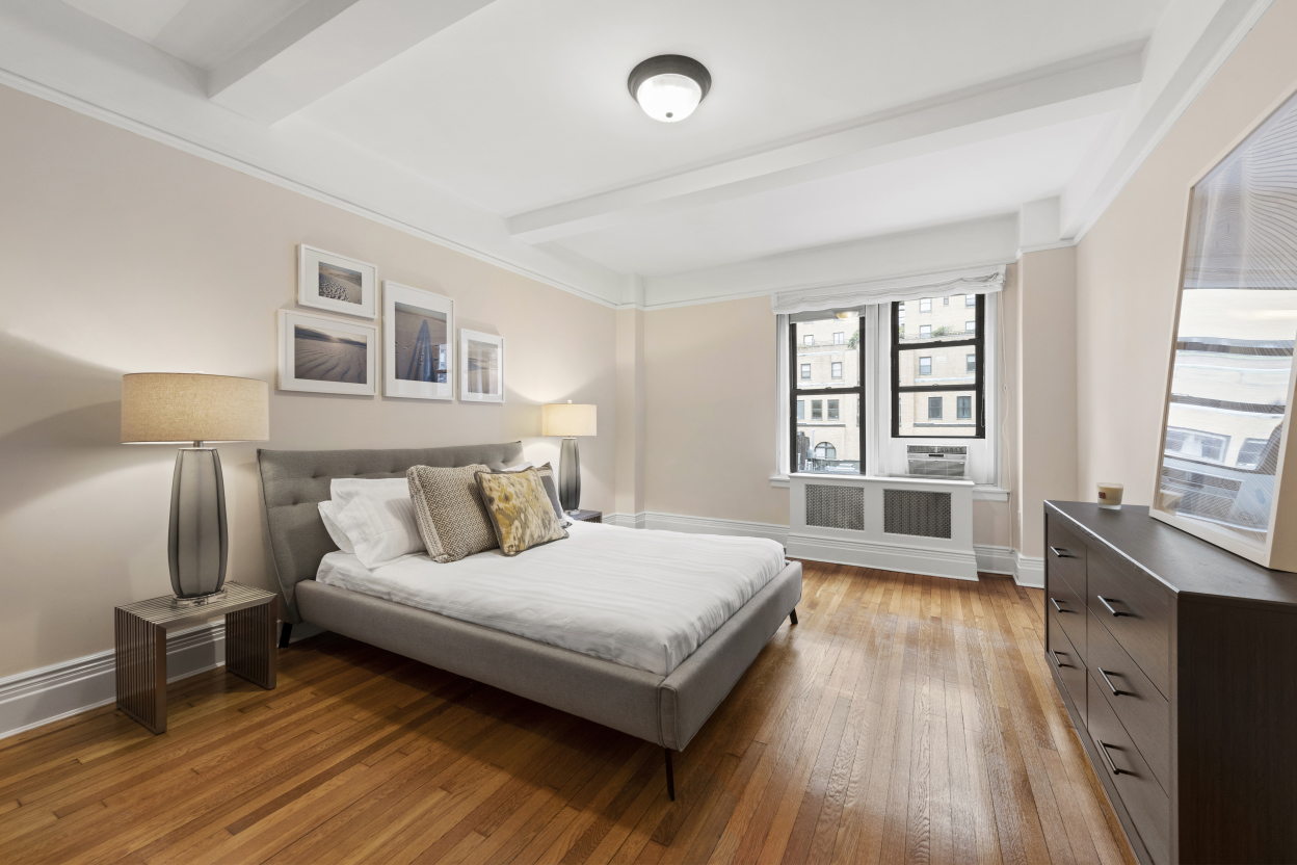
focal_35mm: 14
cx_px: 648
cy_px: 432
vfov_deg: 81.2
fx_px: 504
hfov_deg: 104.3
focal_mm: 14
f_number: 8
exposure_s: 1/6
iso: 320
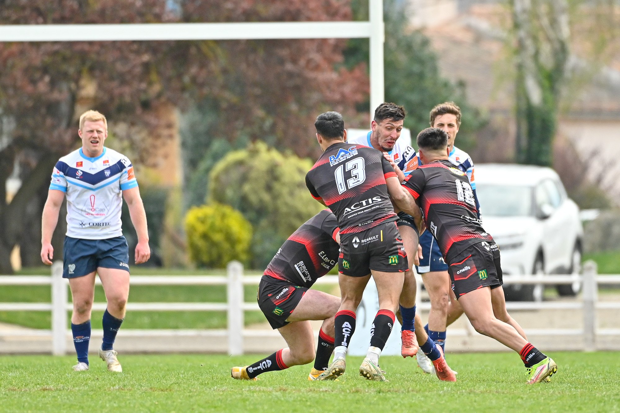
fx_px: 10332
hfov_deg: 3.4
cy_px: 206
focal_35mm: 600
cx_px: 310
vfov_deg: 2.3
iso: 450
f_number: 4
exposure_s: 1/1600
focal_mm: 400
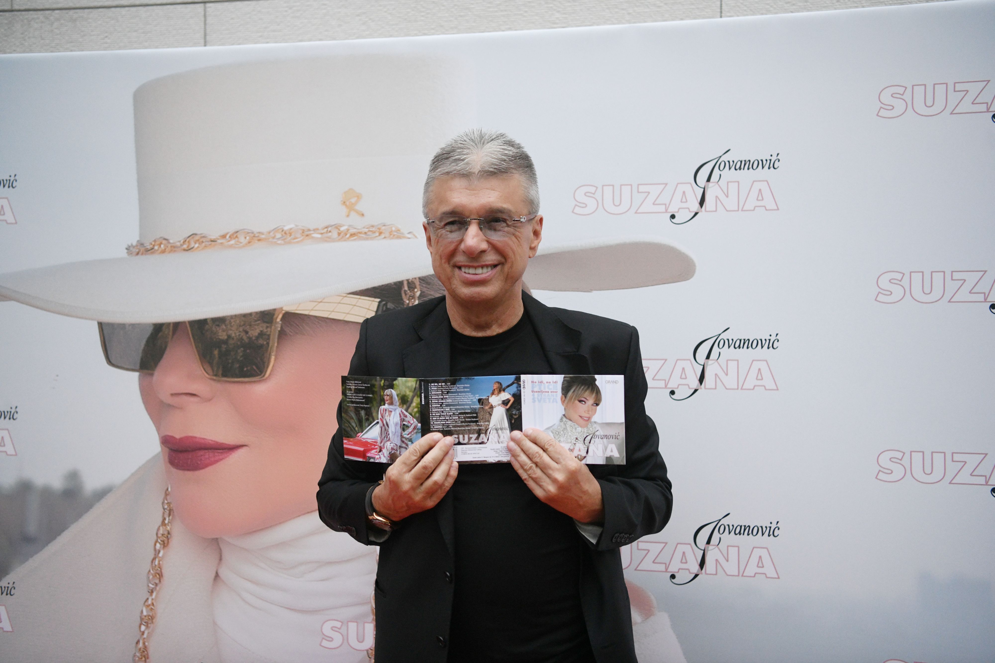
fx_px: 1244
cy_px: 332
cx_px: 498
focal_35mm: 45
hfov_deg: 43.6
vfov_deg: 29.9
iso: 3200
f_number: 2.8
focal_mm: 45
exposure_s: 1/640
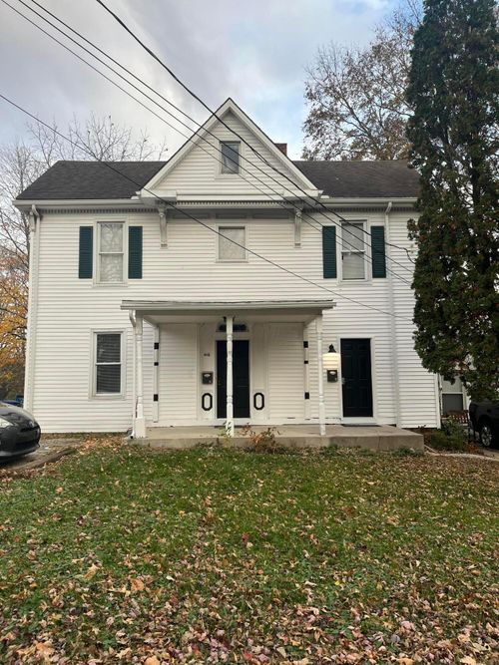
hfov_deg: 53.0
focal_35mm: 26
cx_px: 250
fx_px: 500
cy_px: 332
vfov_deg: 67.3
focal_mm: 5.1
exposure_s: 1/129
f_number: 1.6
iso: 32
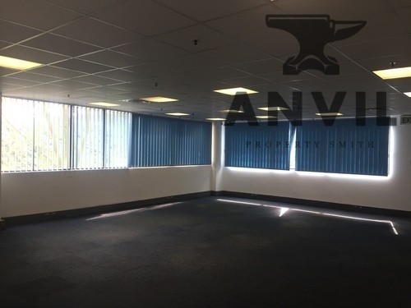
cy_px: 154
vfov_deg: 48.2
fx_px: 344
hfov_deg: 61.7
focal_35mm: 29
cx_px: 206
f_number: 2.2
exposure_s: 1/100
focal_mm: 4.15
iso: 50
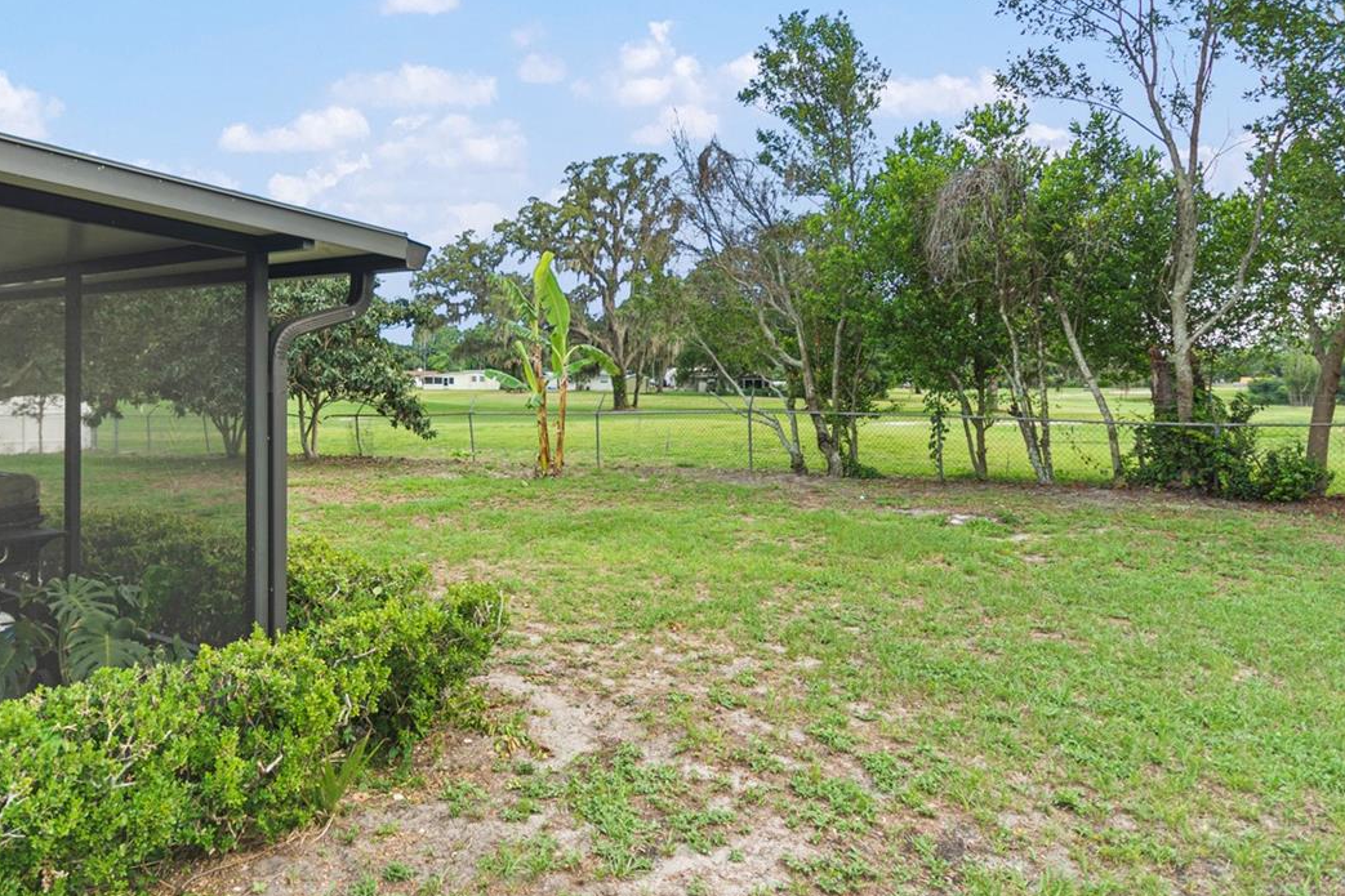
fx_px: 859
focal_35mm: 23
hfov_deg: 75.4
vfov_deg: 54.8
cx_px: 552
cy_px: 371
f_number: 4
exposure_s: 1/80
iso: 100
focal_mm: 10
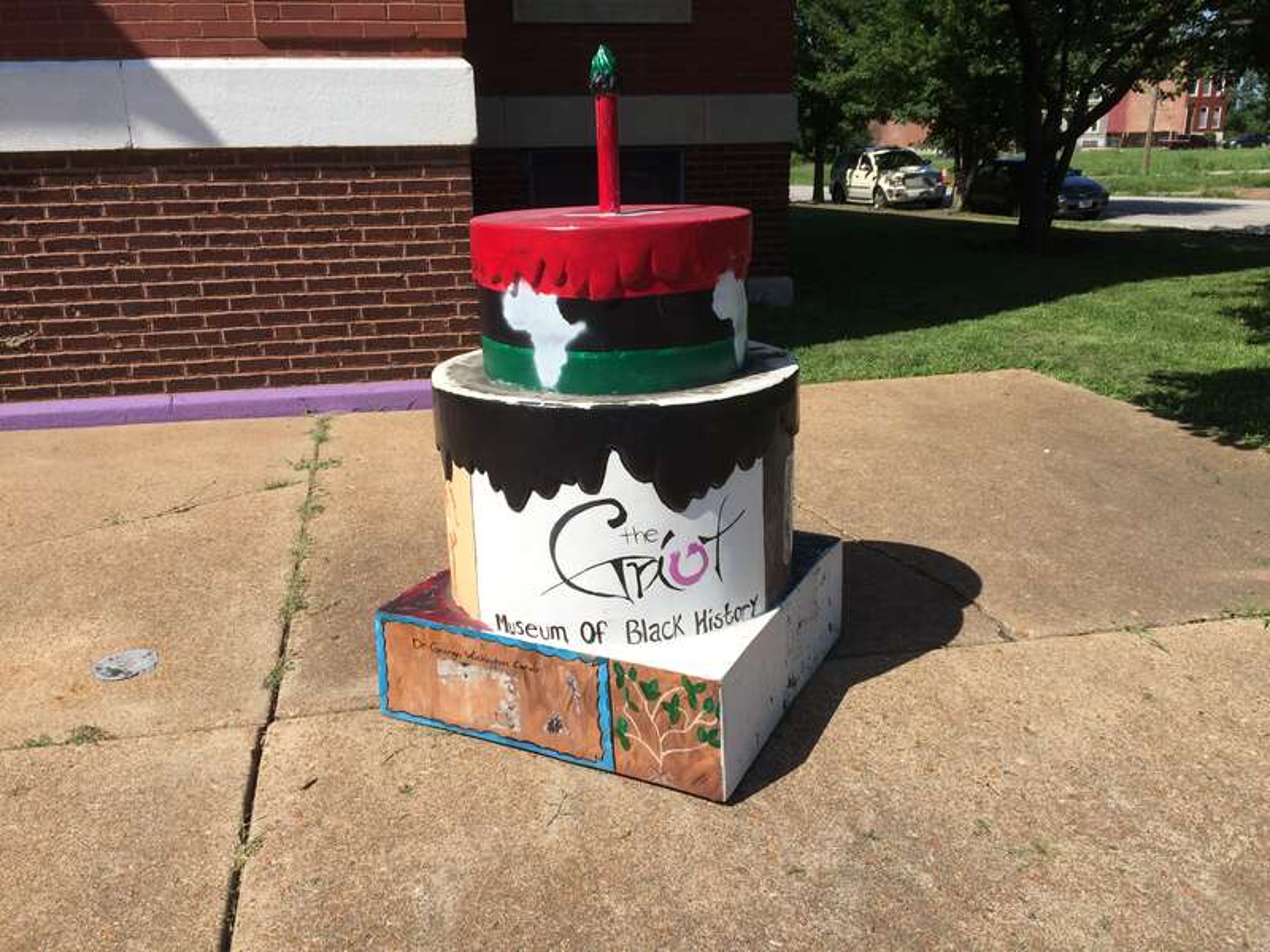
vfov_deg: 48.2
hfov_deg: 61.7
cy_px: 476
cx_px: 635
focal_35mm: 29
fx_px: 1064
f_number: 2.2
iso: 32
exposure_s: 1/2564
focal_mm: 4.15
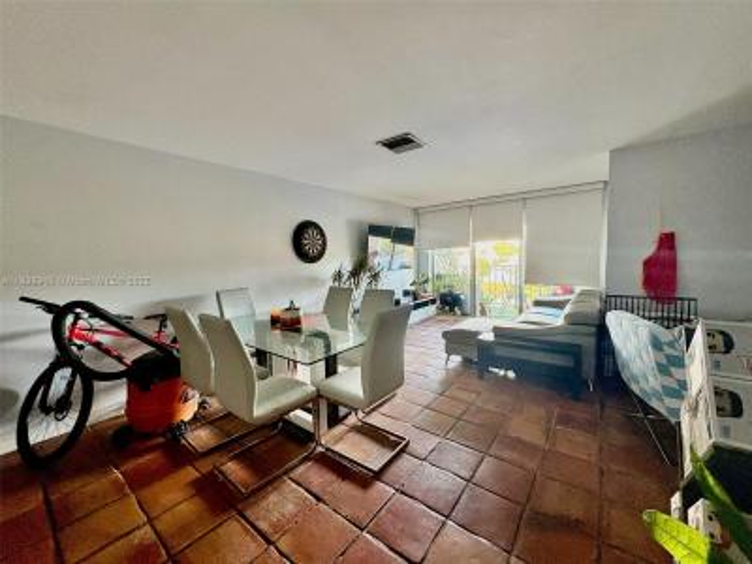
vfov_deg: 85.7
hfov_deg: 102.1
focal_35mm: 14
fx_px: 304
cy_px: 282
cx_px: 376
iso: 400
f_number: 2.2
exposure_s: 1/60
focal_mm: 2.22
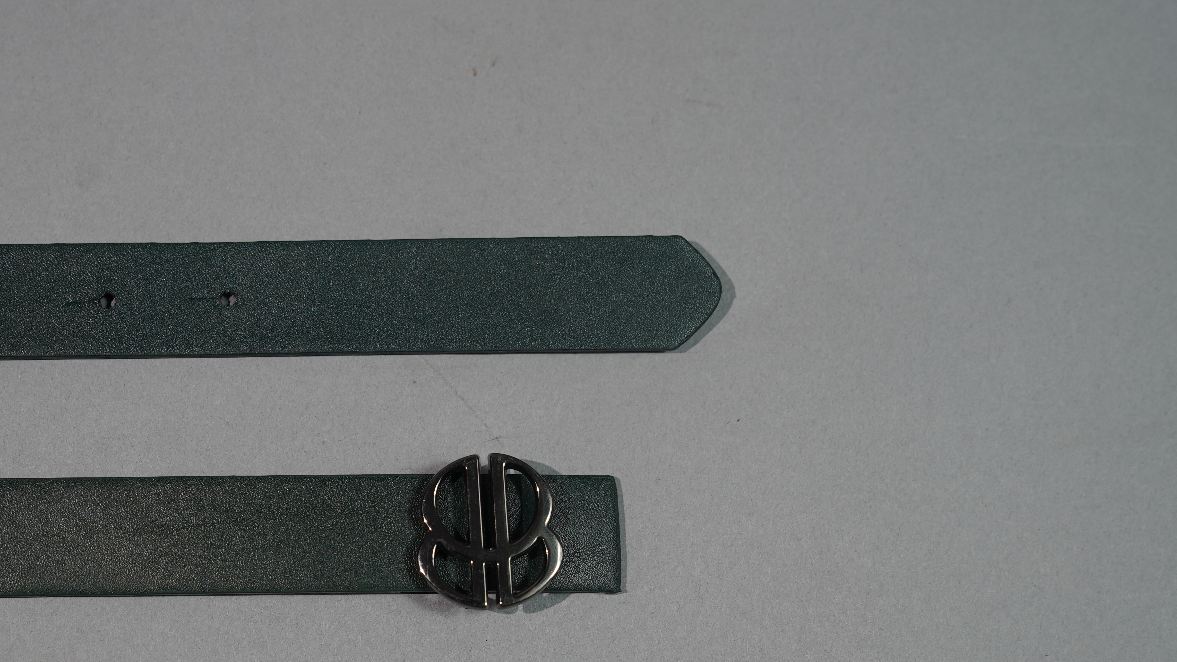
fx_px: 2403
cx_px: 436
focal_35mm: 77
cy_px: 407
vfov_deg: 15.7
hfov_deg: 27.4
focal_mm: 56
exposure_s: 1/200
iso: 200
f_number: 4.5
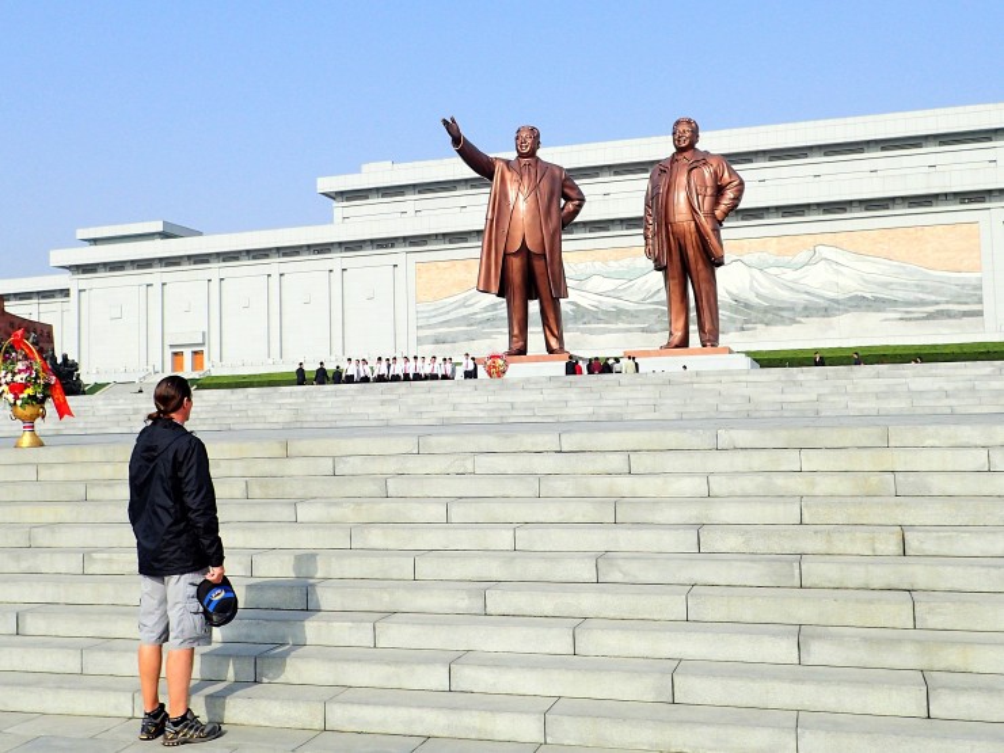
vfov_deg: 54.9
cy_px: 376
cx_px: 502
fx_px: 725
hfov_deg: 69.4
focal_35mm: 25
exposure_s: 1/250
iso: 100
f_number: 8
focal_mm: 4.5
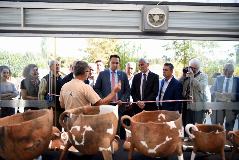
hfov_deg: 58.7
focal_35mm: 32
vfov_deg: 41.1
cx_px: 120
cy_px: 80
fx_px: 212
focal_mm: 32
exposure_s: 1/640
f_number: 2.8
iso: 400
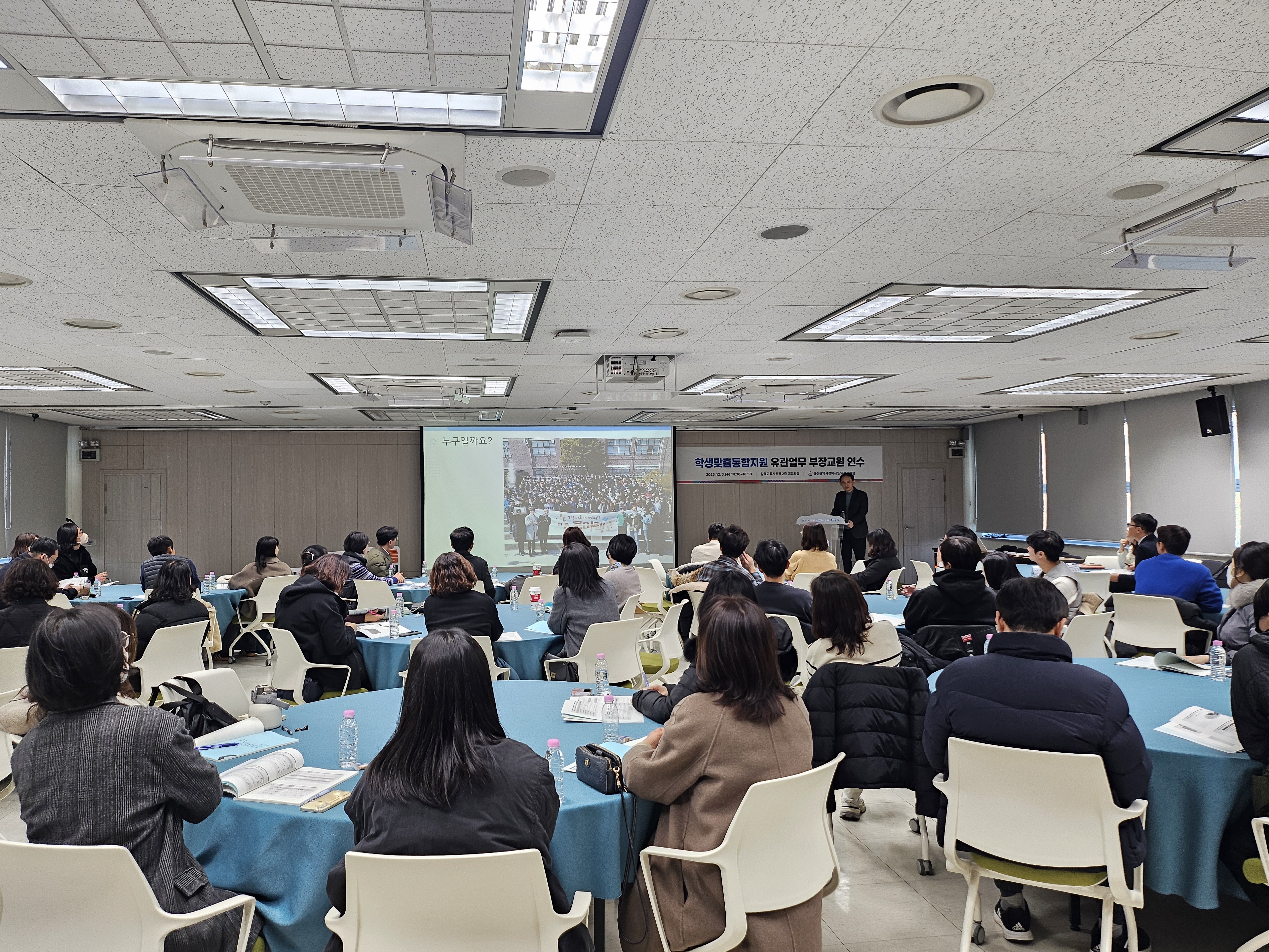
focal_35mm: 25
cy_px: 471
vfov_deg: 54.9
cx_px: 610
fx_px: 916
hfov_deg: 69.4
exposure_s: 1/120
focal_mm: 5
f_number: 1.8
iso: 100
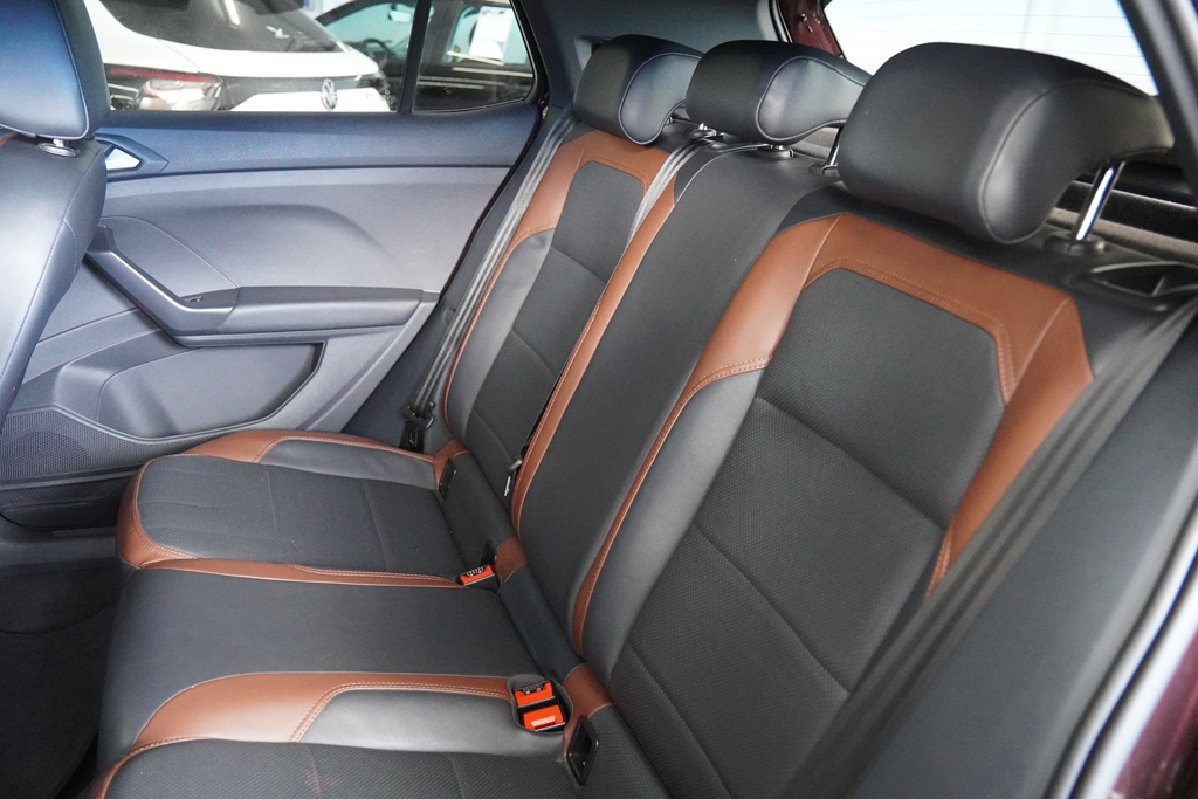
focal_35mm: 32
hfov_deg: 59.5
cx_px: 599
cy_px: 400
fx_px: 1048
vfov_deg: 41.7
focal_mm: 21
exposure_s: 1/160
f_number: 2.8
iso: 6400
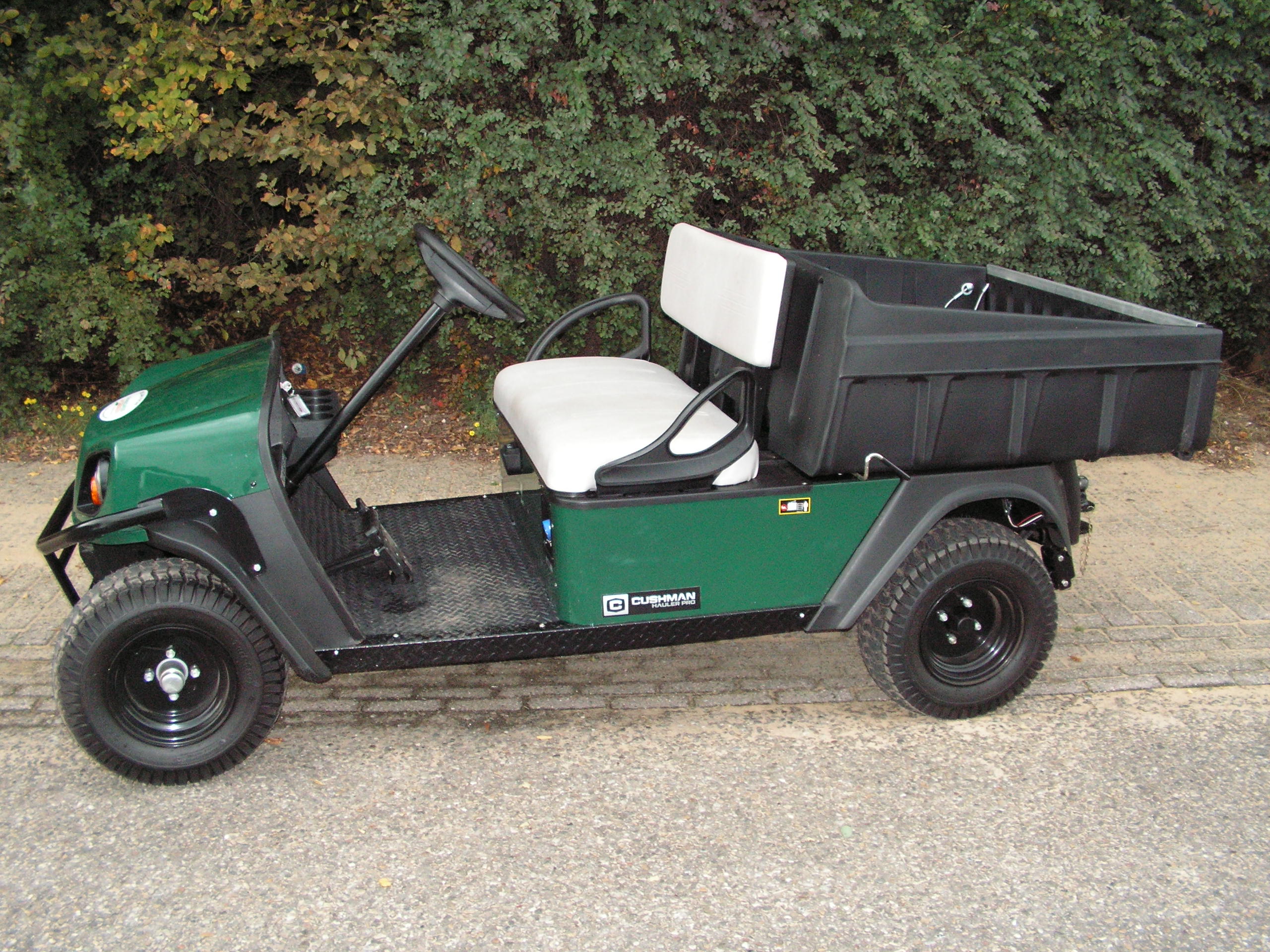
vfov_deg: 39.7
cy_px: 476
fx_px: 1321
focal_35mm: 36
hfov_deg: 51.4
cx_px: 635
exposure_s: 1/40
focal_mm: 6
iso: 160
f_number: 3.2
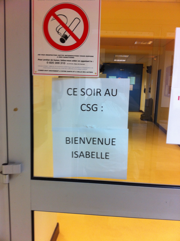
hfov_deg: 40.6
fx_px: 243
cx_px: 90
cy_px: 120
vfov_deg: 52.7
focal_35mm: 35
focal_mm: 3.85
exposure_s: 1/20
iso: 80
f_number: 2.8
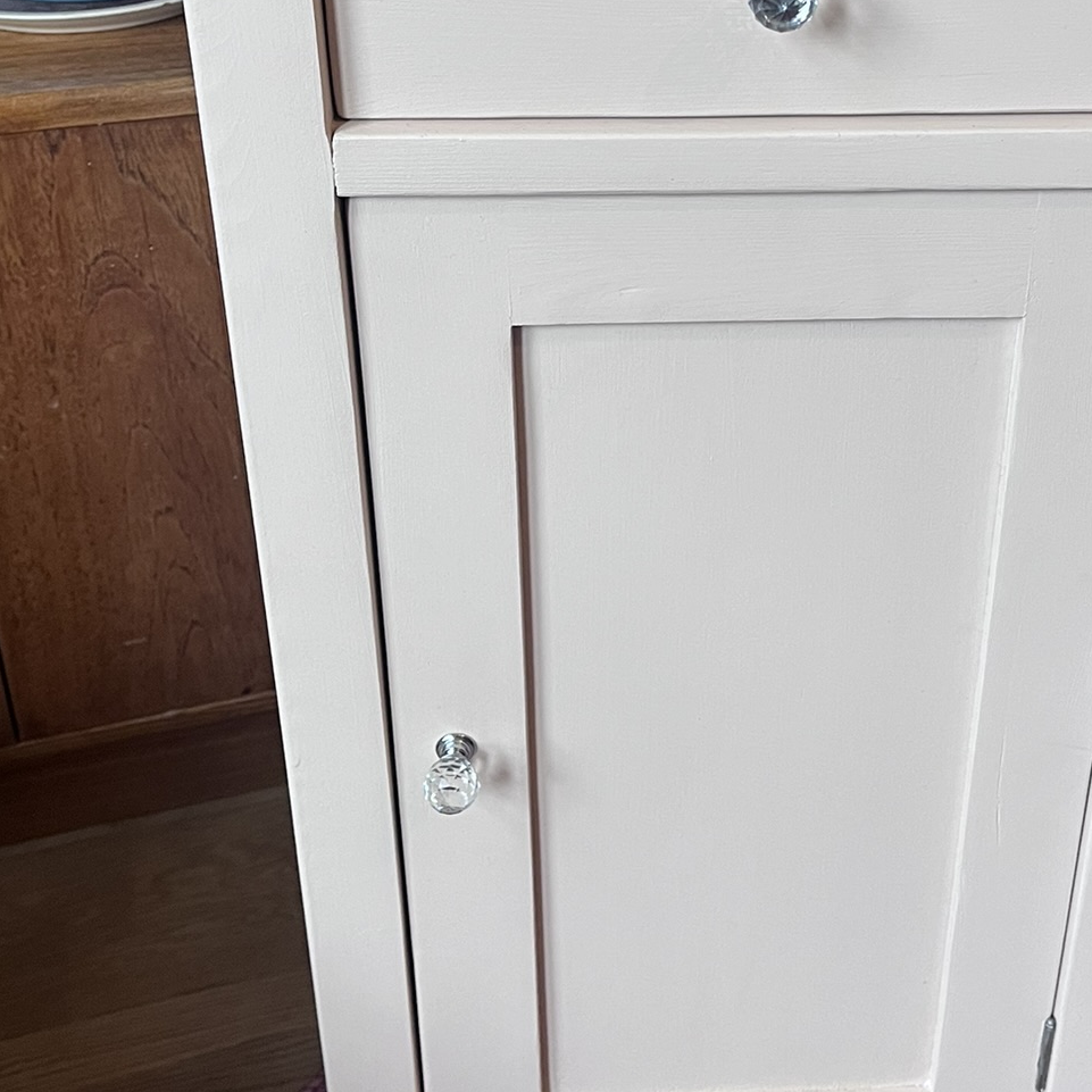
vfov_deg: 34.2
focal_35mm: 49
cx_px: 723
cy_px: 330
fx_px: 1749
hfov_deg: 34.4
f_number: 1.6
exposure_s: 1/75
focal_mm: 5.1
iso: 125
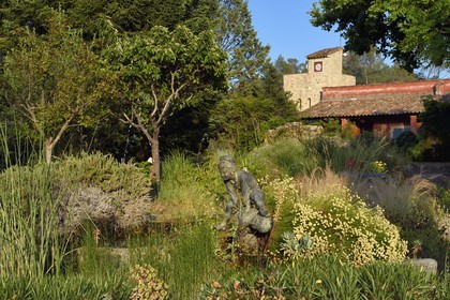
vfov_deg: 22.6
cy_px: 150
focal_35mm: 60
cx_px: 225
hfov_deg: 33.4
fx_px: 750
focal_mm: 60
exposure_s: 1/200
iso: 250
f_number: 16
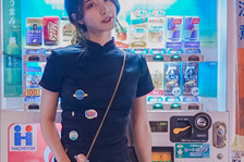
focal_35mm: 223
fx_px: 1510
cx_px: -98
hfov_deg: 9.0
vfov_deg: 6.2
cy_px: 101
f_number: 1.8
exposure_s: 1/250
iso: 1000
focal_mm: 50
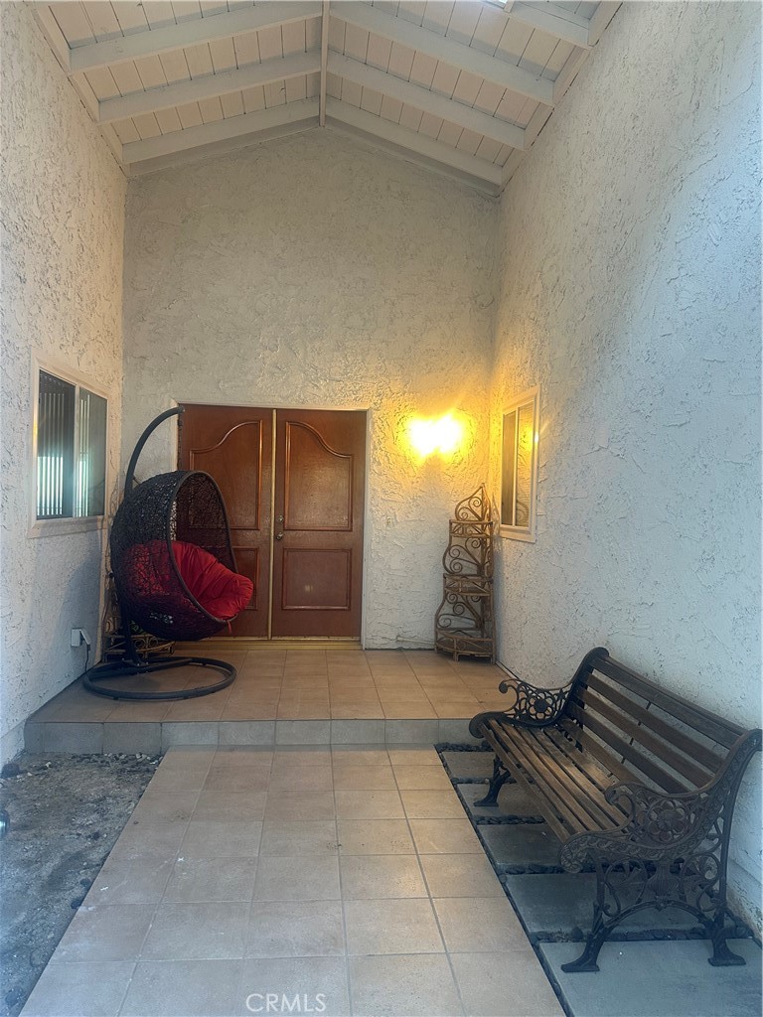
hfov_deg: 56.8
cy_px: 508
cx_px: 382
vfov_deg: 71.6
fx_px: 705
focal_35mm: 24
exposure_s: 1/60
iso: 250
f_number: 1.78
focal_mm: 6.86
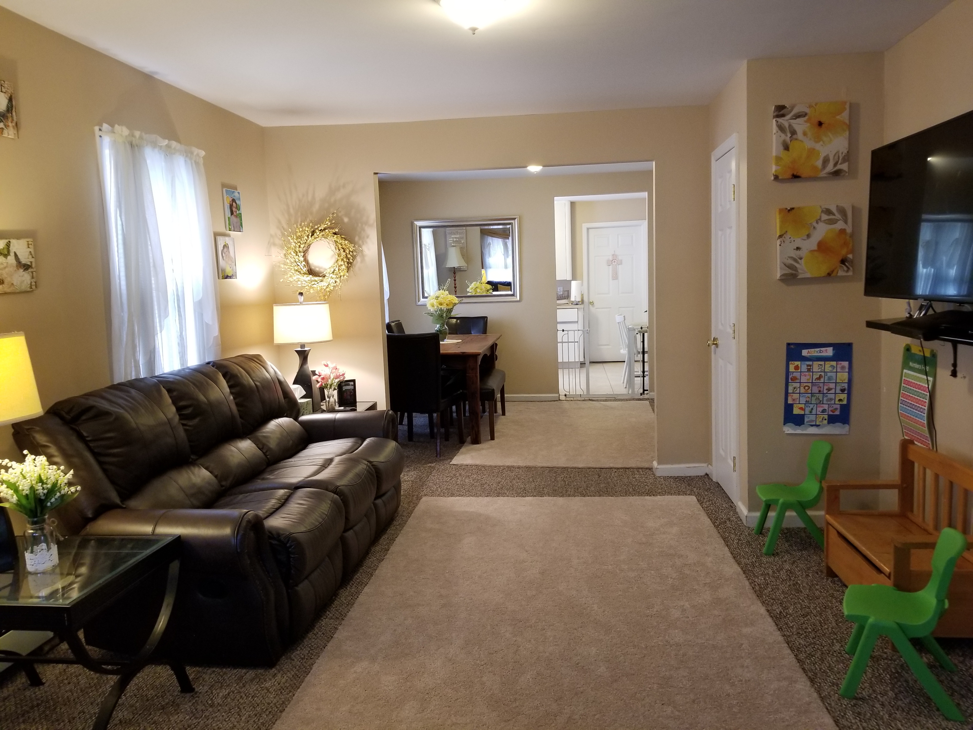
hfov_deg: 67.3
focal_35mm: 26
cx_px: 486
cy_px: 365
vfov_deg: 53.1
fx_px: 731
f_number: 1.7
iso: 160
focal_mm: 4.3
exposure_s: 1/30
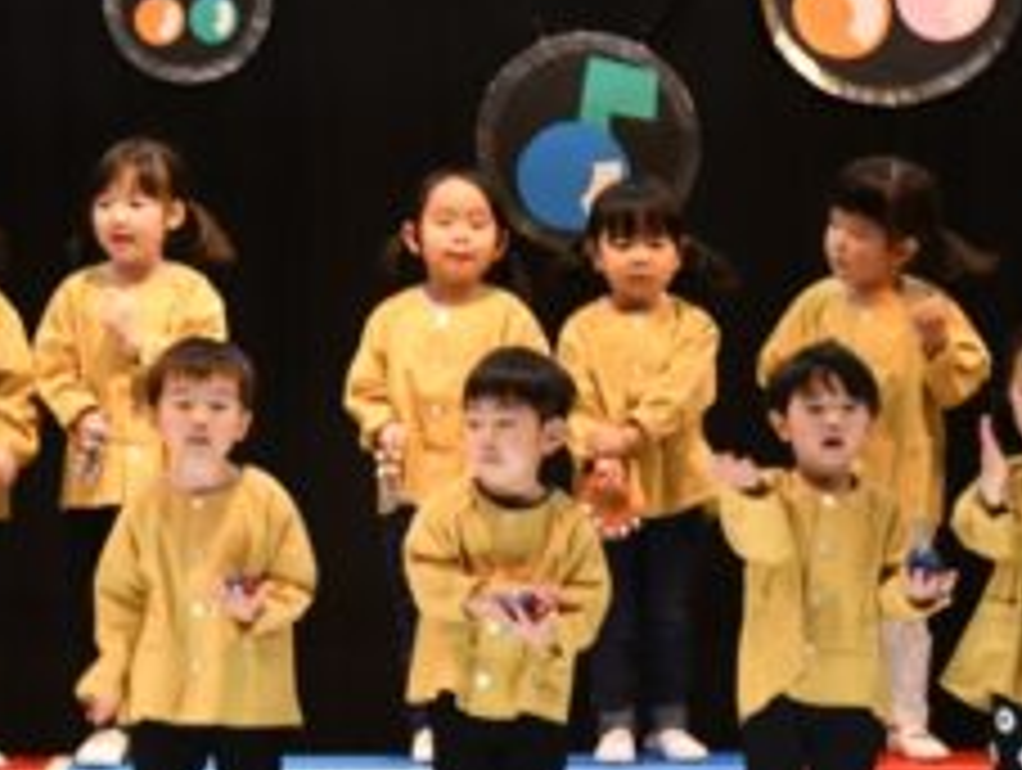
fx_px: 6239
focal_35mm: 211
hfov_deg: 9.4
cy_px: 74
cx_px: 502
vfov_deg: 7.0
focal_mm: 50
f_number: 5.6
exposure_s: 1/100
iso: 1100
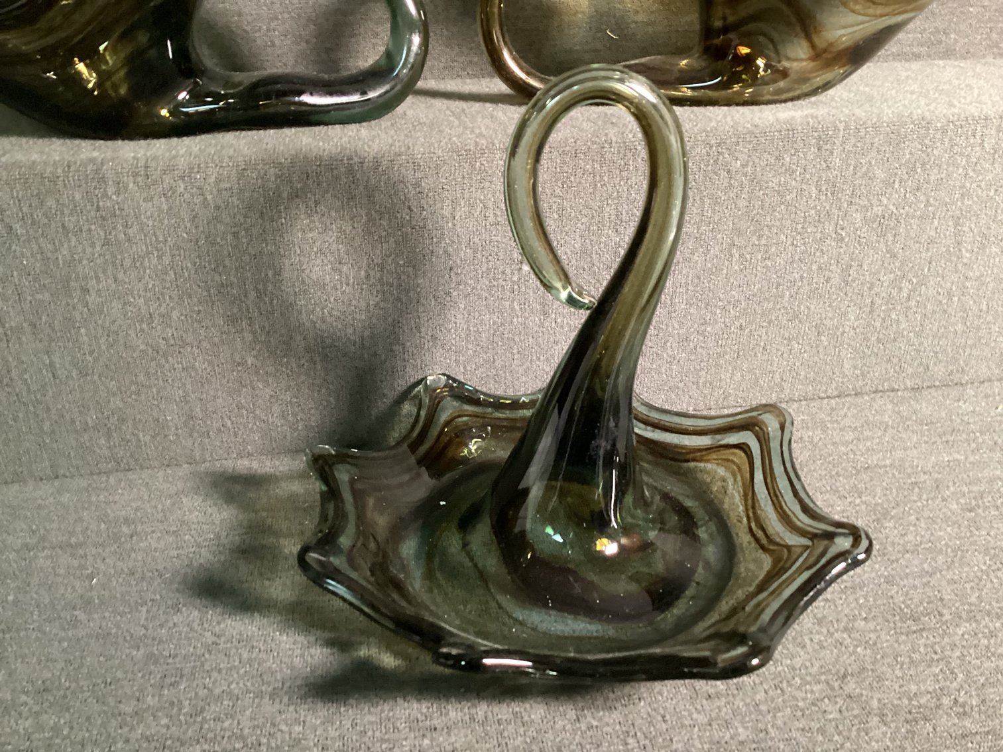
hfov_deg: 58.3
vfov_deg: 45.4
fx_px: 898
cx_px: 502
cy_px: 376
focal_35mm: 31
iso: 500
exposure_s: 1/30
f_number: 2.4
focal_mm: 3.3
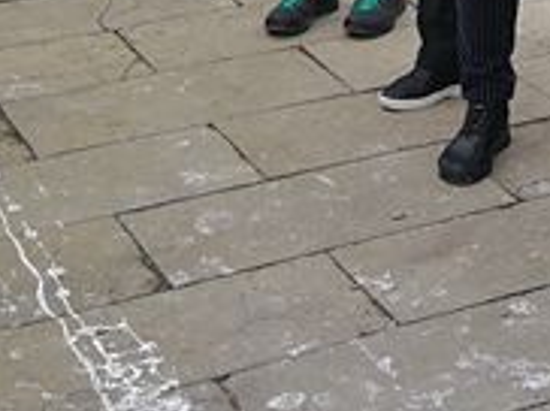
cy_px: -299
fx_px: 1888
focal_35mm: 119
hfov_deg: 15.7
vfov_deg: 11.6
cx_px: 716
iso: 50
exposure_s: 1/274
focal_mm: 3.95
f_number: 2.2
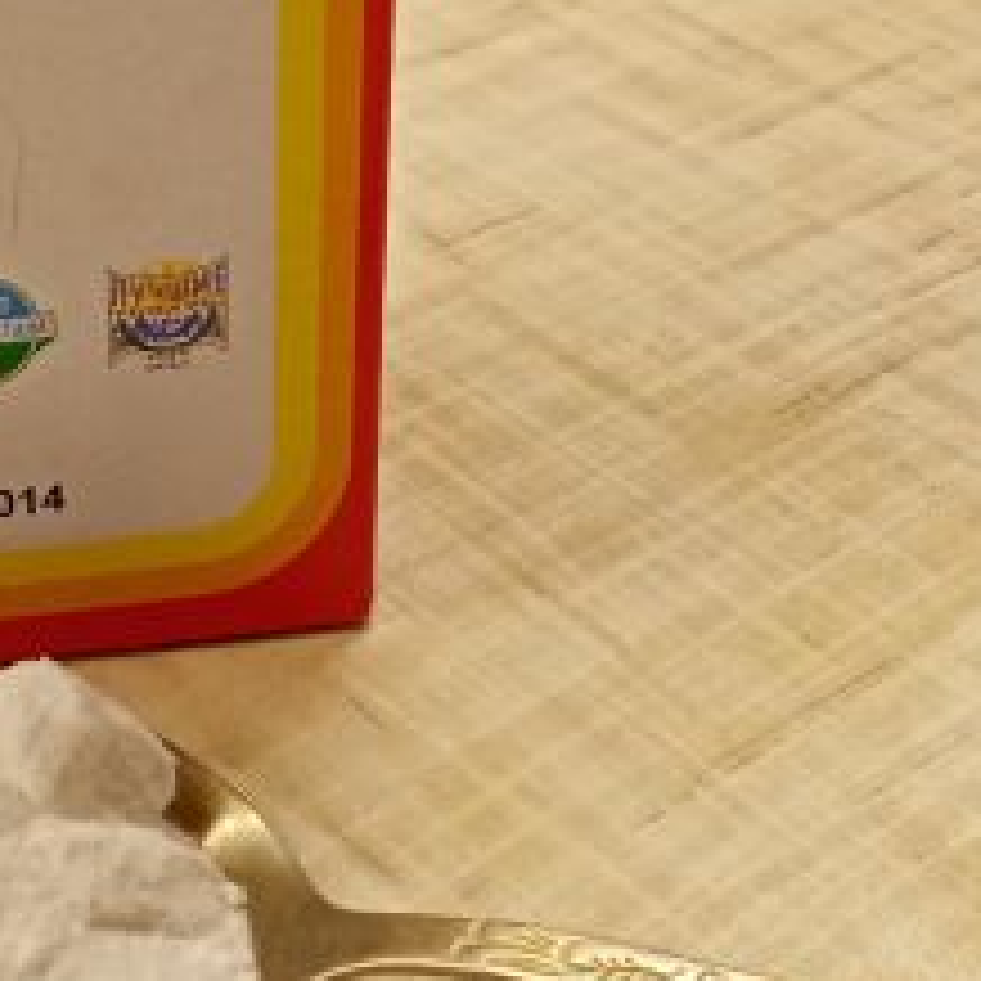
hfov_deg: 22.4
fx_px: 2469
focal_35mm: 77
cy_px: 92
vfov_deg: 21.9
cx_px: 364
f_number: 1.8
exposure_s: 1/50
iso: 136
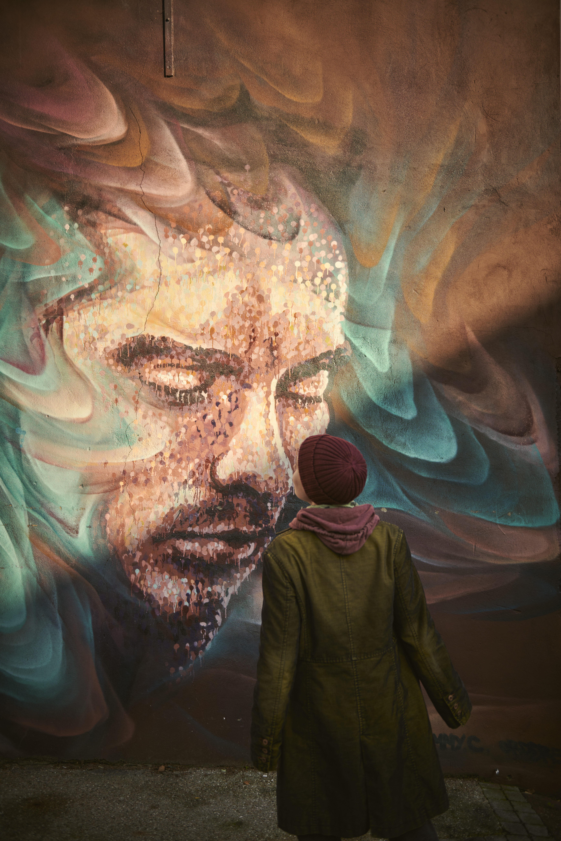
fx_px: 818
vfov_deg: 54.4
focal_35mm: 35
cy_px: 420
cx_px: 280
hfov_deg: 37.9
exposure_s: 1/2000
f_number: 2.8
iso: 320
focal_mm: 35
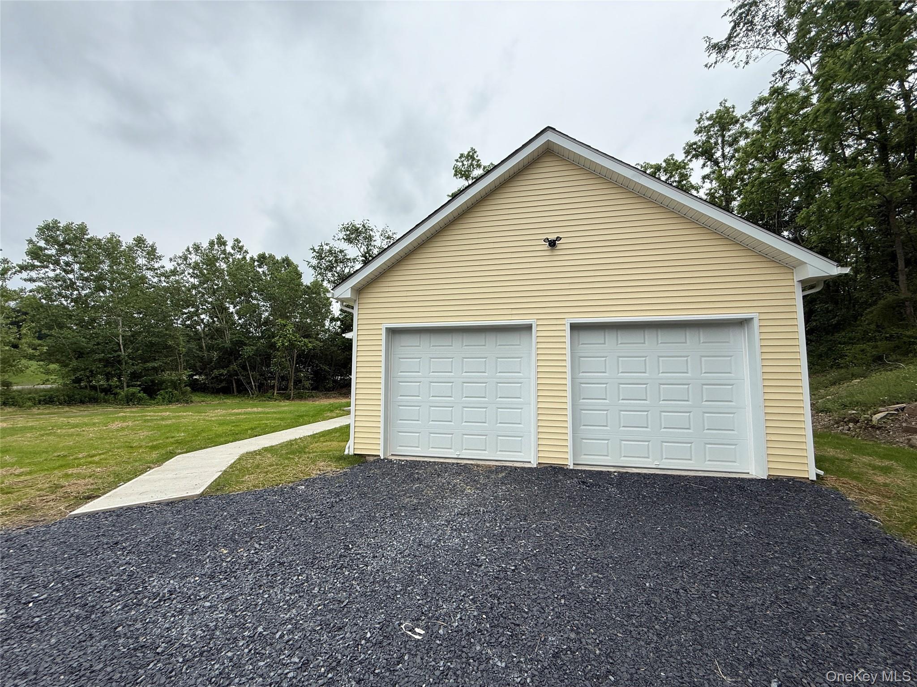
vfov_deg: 85.7
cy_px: 344
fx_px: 371
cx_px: 458
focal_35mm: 14
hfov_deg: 102.1
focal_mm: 2.22
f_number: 2.2
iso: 50
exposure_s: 1/1068
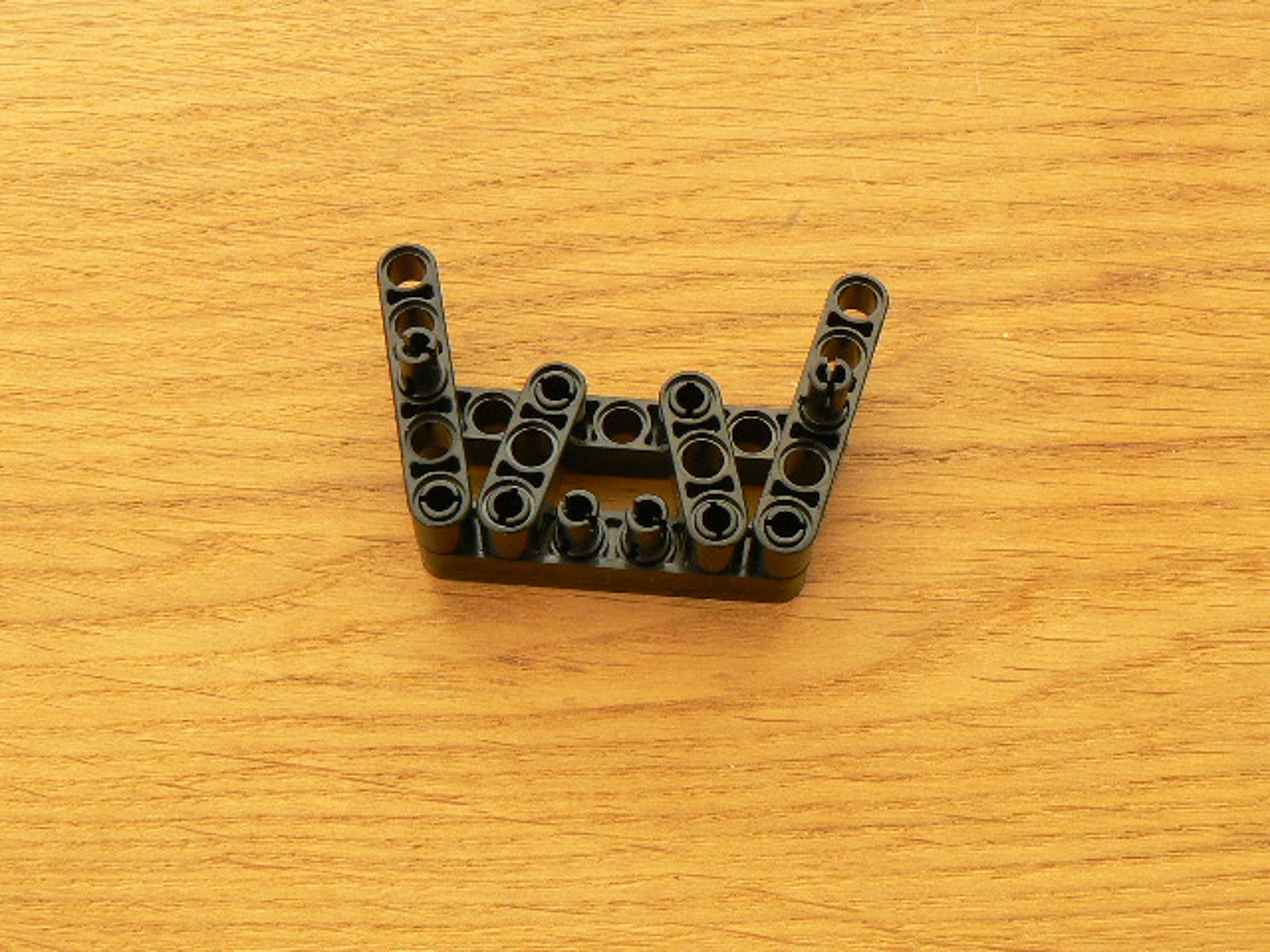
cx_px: 635
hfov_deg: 40.4
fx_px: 1724
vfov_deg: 30.9
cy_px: 476
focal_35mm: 47
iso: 100
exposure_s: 2
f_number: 5
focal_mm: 6
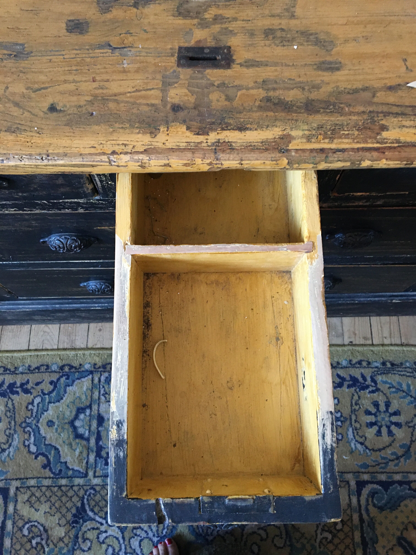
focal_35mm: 29
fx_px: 465
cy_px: 278
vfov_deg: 61.7
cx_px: 208
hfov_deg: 48.2
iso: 200
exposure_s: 1/25
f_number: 2.2
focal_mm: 4.15
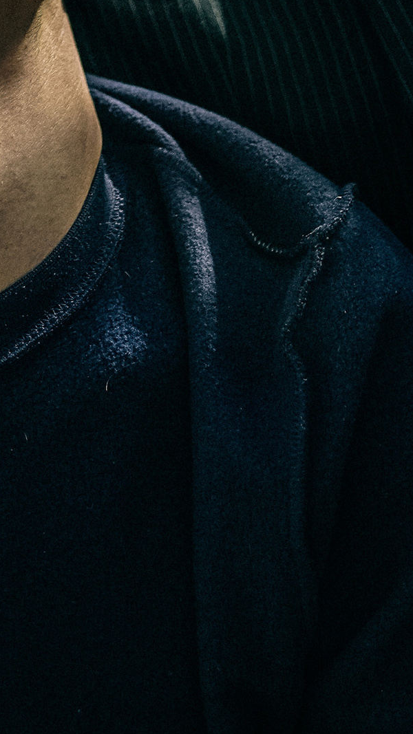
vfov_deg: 14.7
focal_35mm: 132
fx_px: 2570
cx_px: -73
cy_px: -497
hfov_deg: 9.1
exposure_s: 1/5000
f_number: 1.8
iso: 125
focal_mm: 35
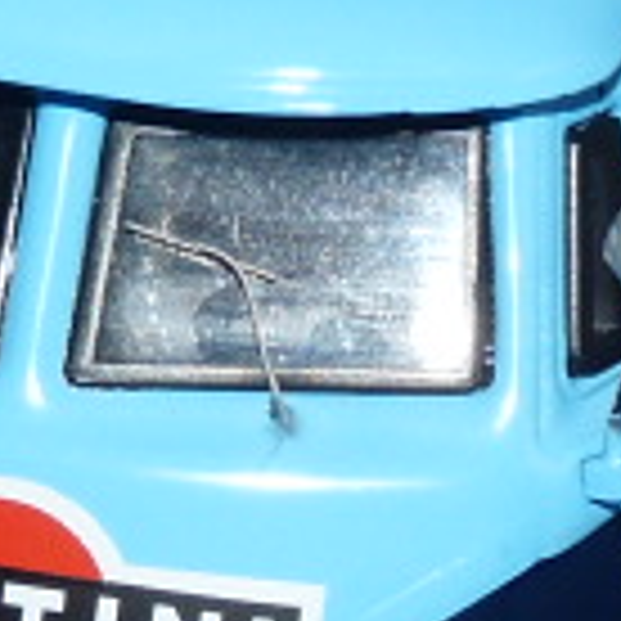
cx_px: 252
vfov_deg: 4.3
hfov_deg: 4.3
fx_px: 8261
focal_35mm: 407
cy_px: 198
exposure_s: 1/30
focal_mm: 9.9
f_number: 4
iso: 100
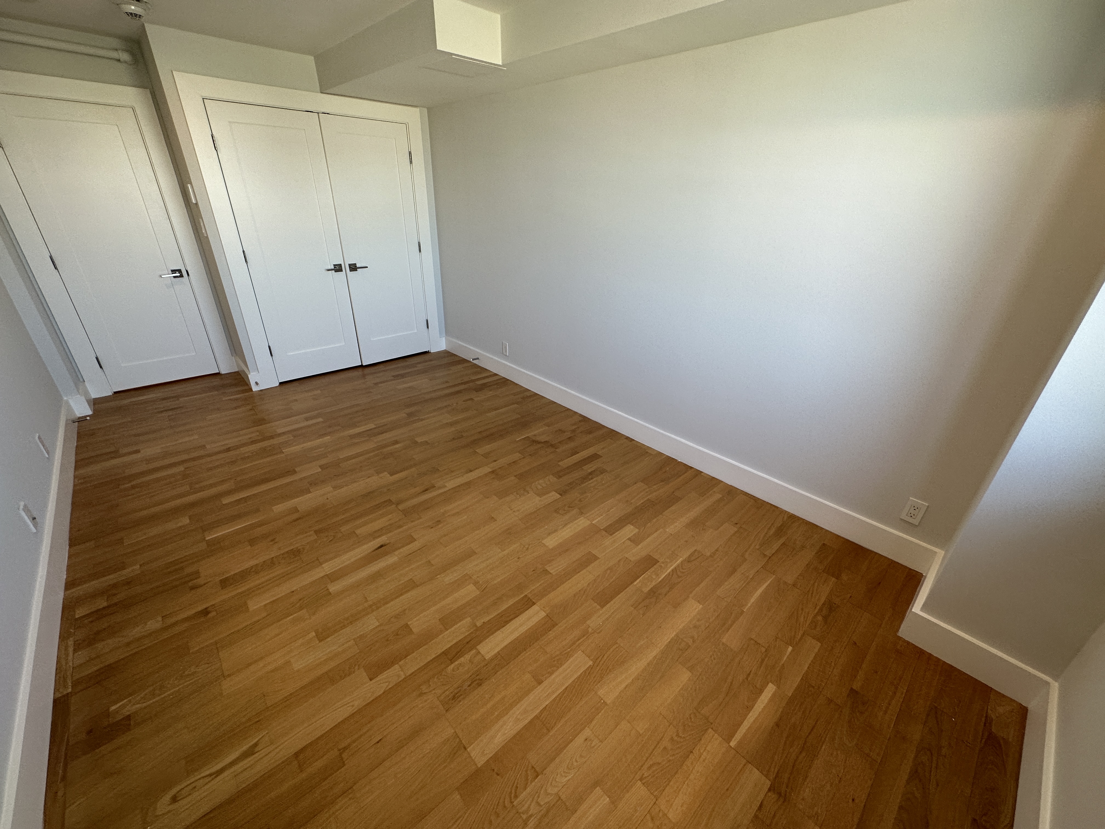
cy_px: 414
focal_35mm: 14
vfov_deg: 85.7
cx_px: 552
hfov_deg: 102.1
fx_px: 447
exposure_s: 1/120
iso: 100
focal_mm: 2.22
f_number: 2.2
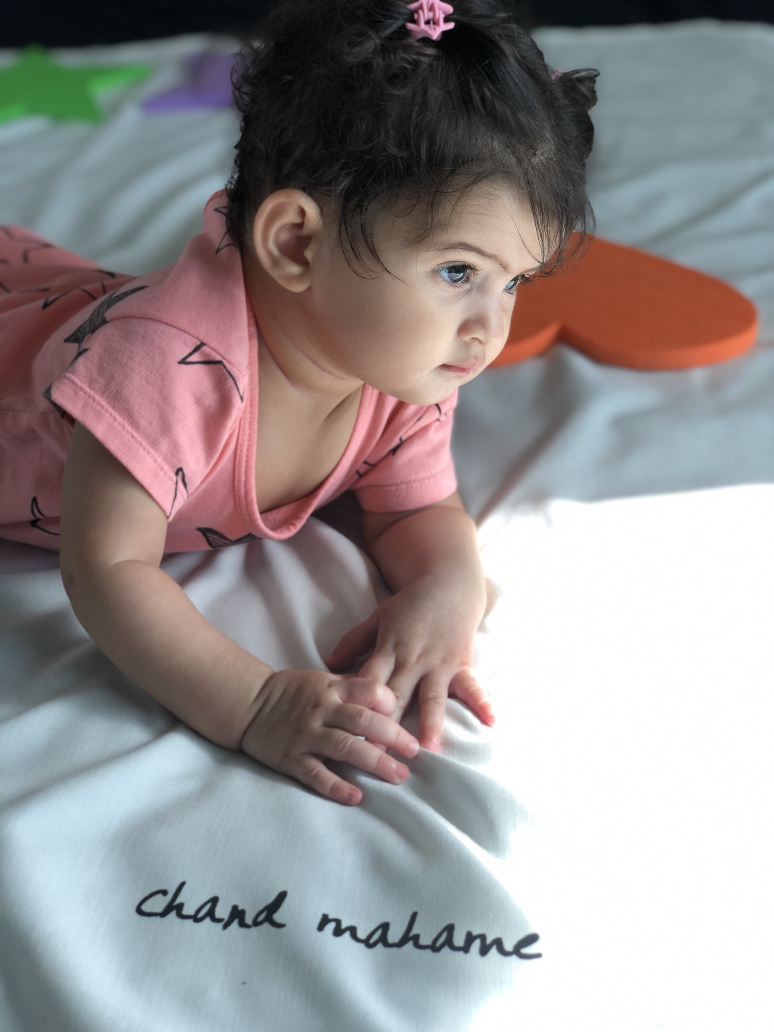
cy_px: 516
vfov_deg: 36.8
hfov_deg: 28.0
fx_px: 1550
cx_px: 387
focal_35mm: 52
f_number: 2.4
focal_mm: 6
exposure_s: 1/120
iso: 25
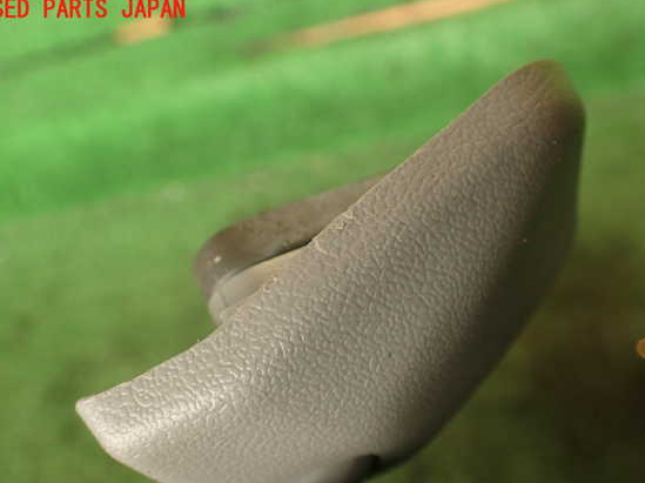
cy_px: 260
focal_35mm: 35
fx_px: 652
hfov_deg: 52.7
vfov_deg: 40.6
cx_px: 324
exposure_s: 1/60
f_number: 2.4
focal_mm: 5.79
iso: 160
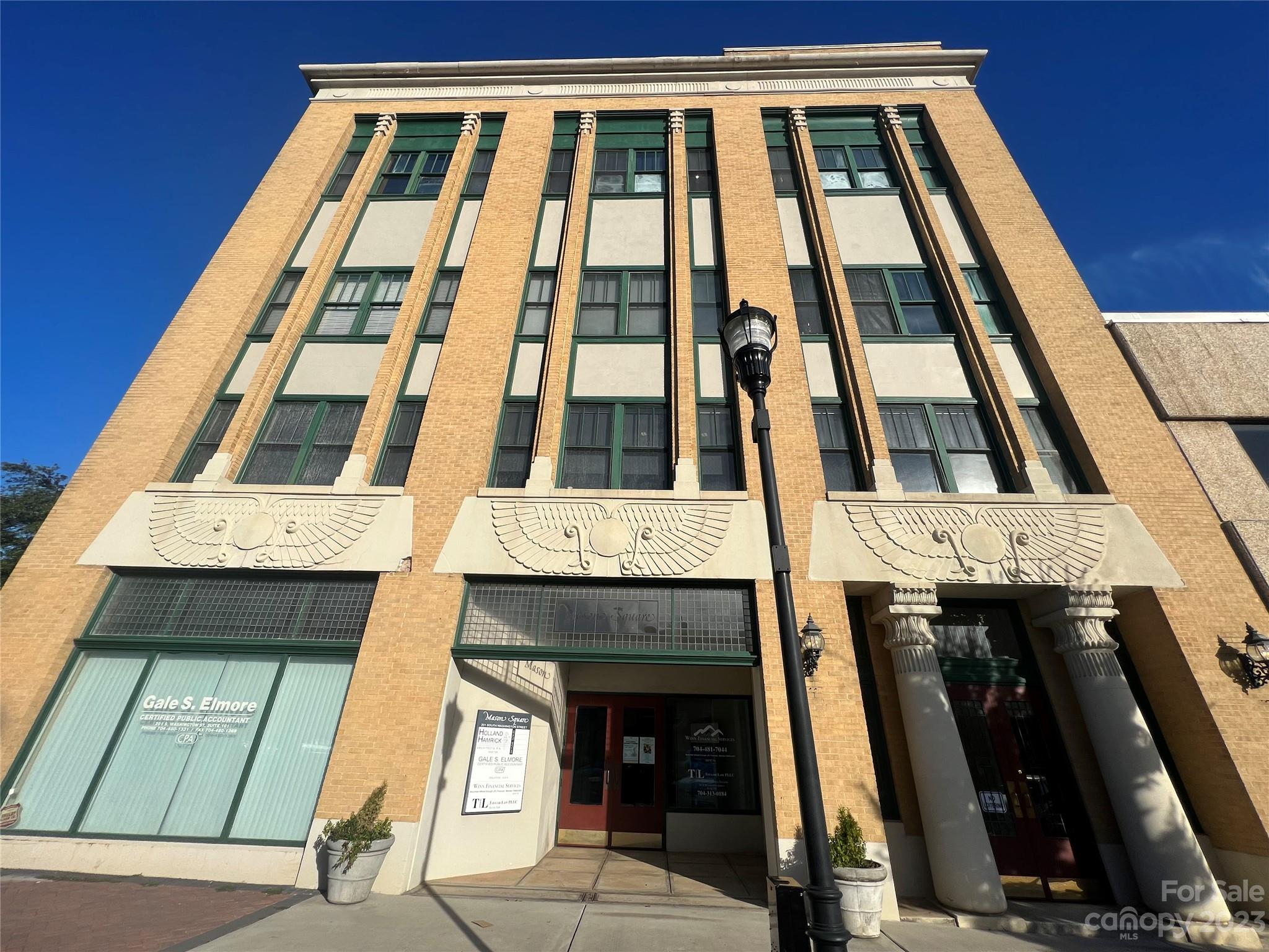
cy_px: 476
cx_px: 634
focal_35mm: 13
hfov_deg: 106.2
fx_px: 477
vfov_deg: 89.9
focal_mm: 1.57
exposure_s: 1/2179
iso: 32
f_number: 1.8
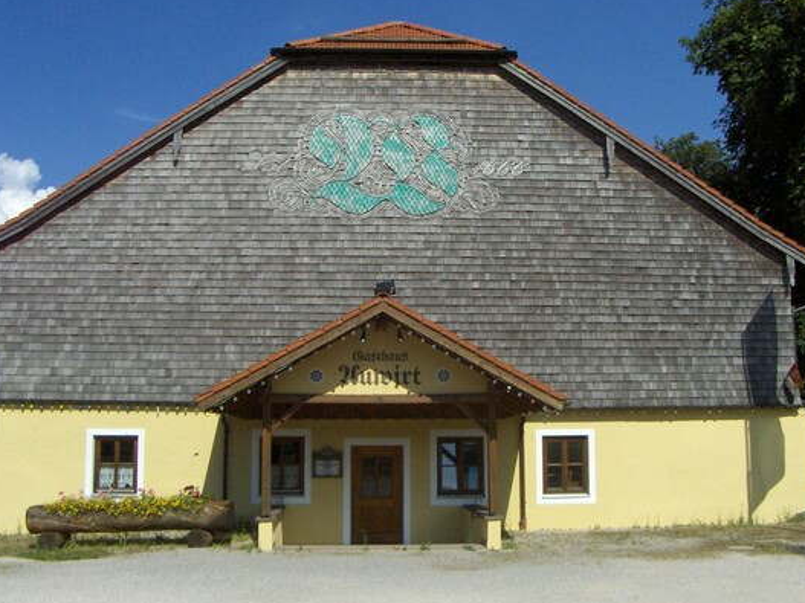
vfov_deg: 36.8
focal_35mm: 39
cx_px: 416
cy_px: 290
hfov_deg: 47.9
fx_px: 907
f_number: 4.3
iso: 100
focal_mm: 5.8
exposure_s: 1/1923
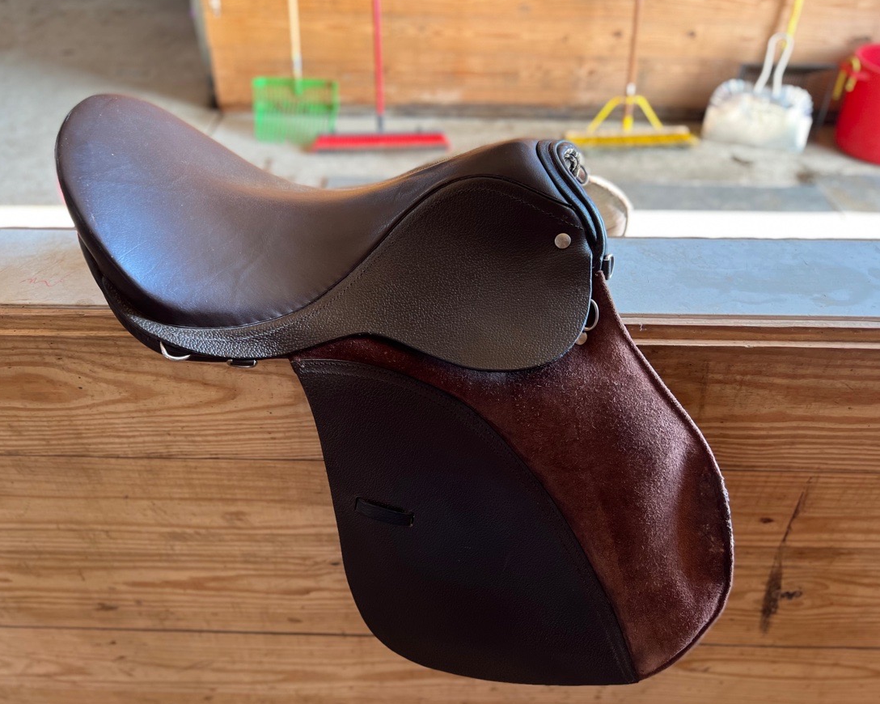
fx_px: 729
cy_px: 352
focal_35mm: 28
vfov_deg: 51.5
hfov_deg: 62.2
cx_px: 412
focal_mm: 5.7
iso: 64
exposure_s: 1/121
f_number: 1.5
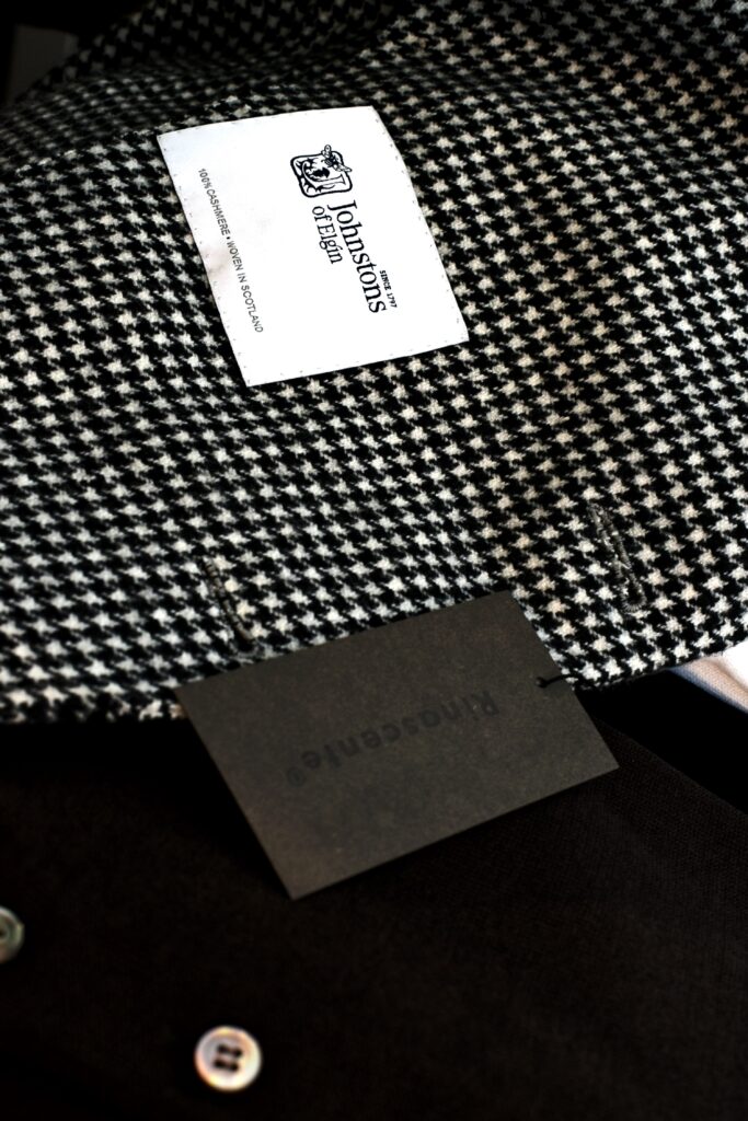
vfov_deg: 37.8
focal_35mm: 52
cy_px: 560
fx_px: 1636
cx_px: 374
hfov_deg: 25.8
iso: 400
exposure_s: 1/125
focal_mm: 35
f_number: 6.3
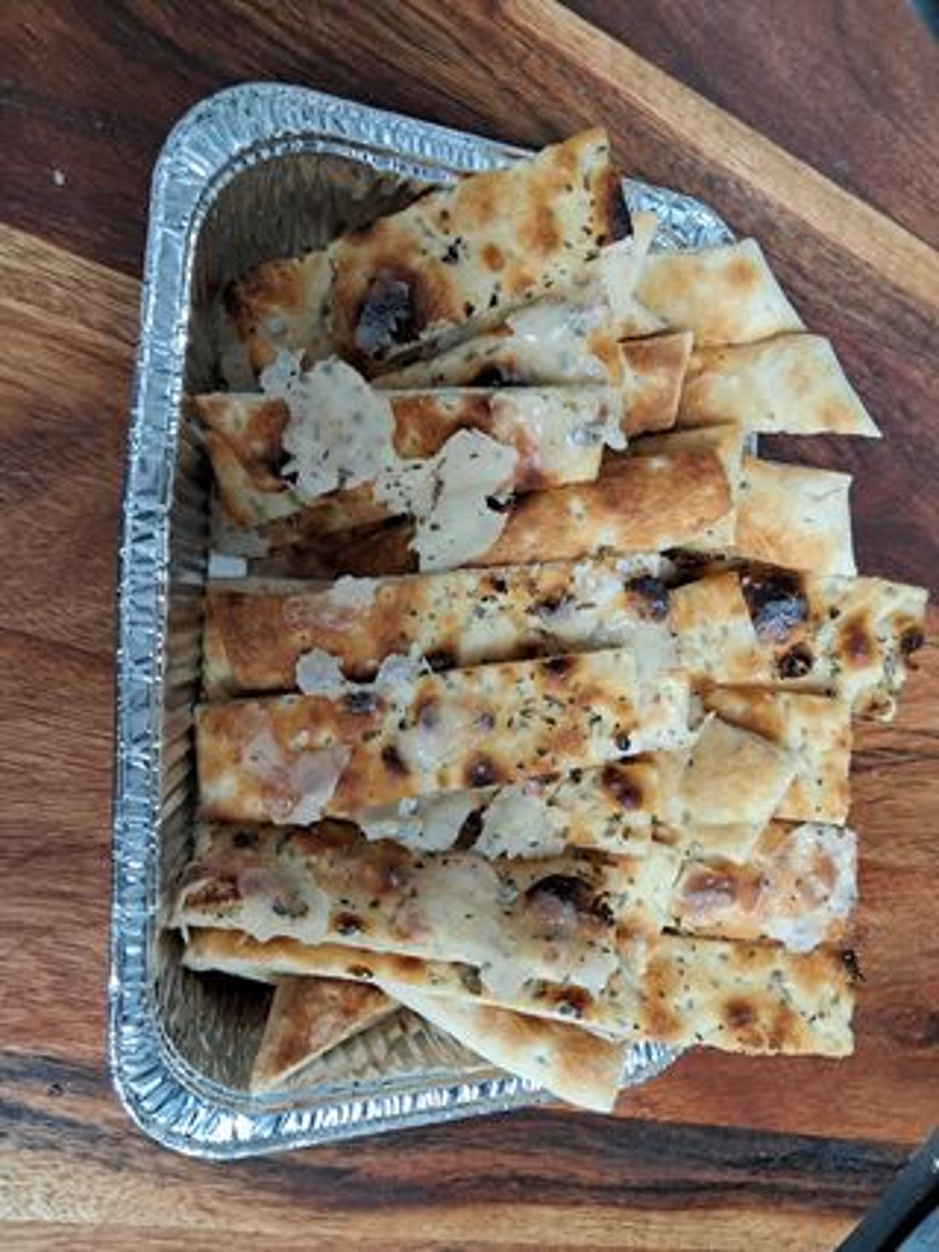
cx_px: 470
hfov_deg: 51.3
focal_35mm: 27
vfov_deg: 65.3
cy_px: 626
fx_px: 977
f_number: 1.8
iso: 320
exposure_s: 1/30
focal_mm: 4
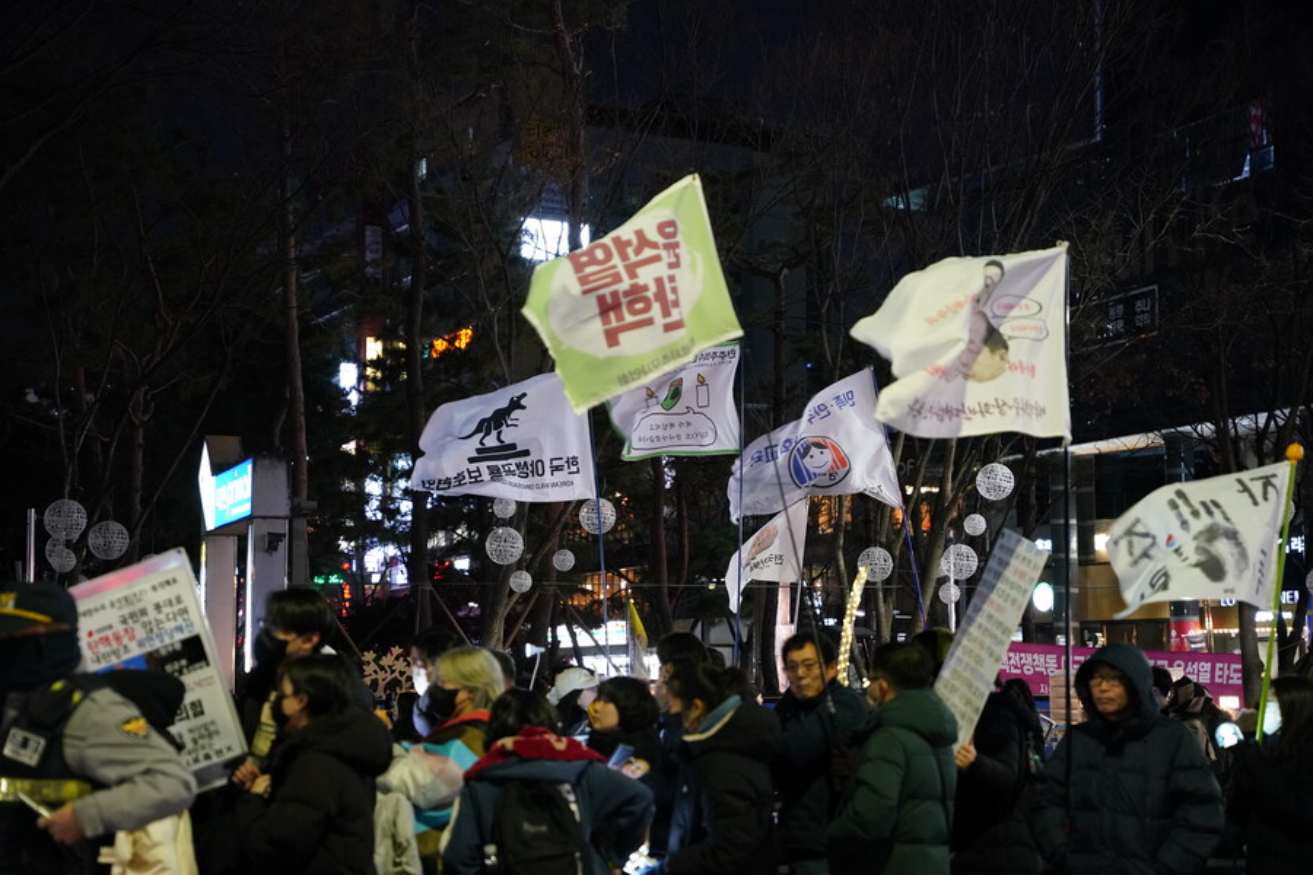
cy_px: 438
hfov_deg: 28.8
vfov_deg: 19.5
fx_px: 2553
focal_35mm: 70
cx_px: 656
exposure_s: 1/80
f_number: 3.2
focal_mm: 70
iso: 4000
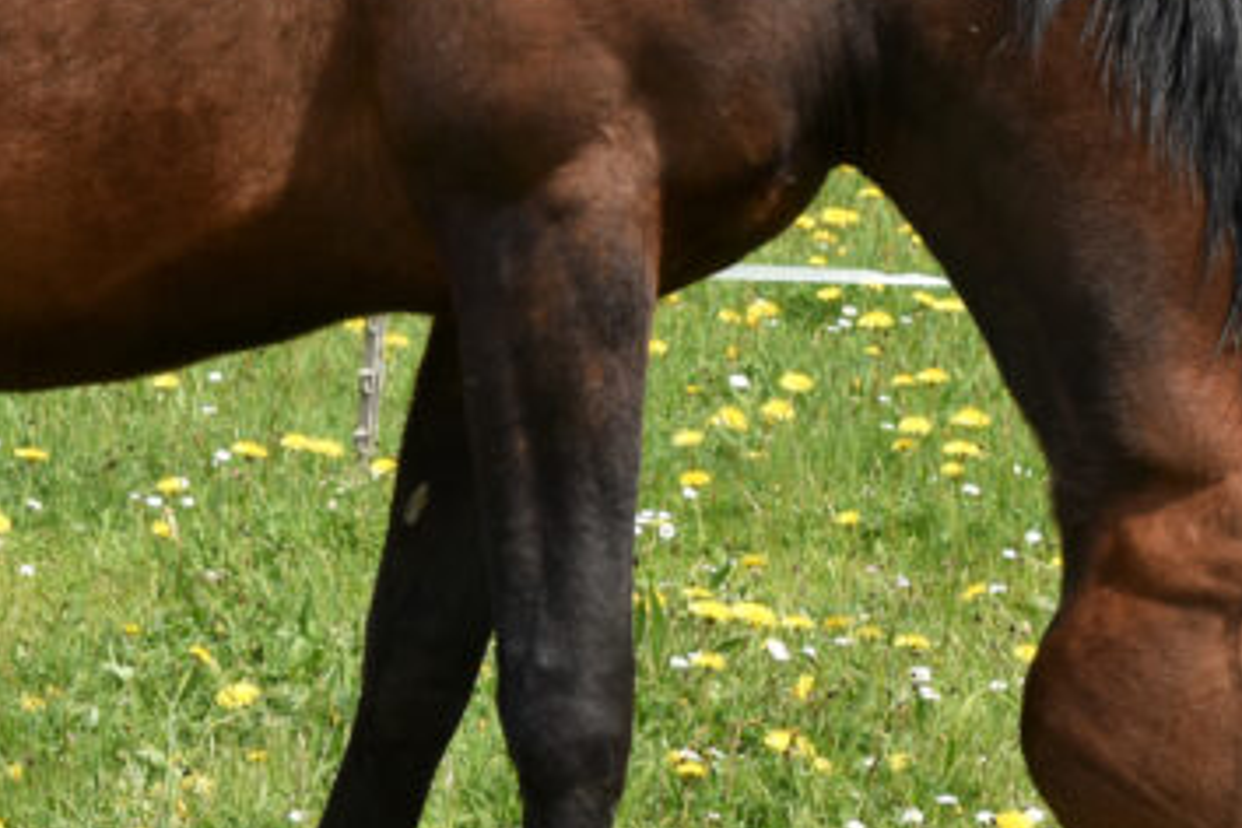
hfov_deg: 6.8
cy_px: 219
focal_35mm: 304
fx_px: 10487
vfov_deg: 4.5
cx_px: 126
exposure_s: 1/320
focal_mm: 70
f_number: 8
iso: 200
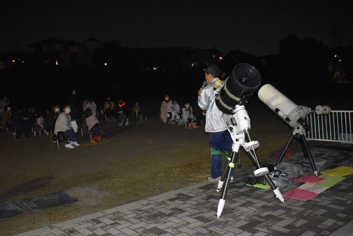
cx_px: 176
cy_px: 118
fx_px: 353
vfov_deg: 36.9
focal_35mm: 36
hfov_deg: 53.1
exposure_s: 1/60
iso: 6400
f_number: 3.8
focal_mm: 24
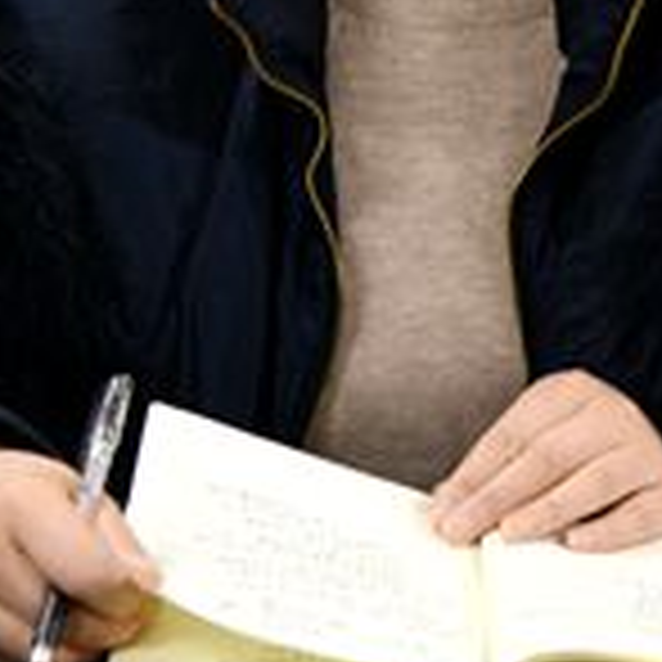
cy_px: -131
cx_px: 482
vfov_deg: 7.1
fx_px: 5258
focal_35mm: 243
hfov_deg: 7.2
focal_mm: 70
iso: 100
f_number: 4
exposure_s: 1/3
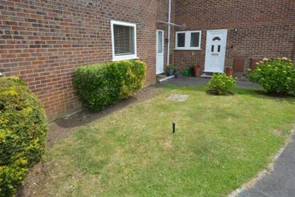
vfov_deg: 59.2
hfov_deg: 81.2
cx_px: 145
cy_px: 84
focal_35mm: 21
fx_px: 172
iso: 200
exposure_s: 1/250
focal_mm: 12
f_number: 8
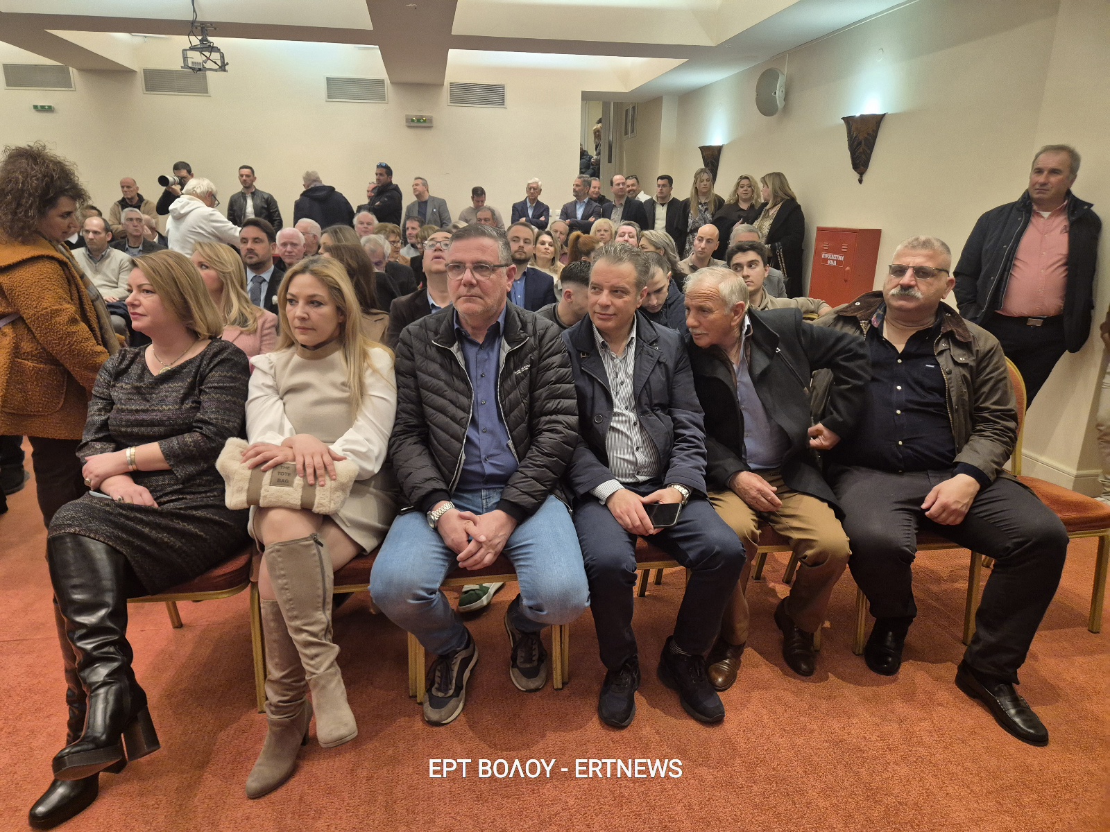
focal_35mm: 23
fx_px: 738
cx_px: 555
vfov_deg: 58.9
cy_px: 416
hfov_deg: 73.9
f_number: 1.8
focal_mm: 5.4
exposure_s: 1/100
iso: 500
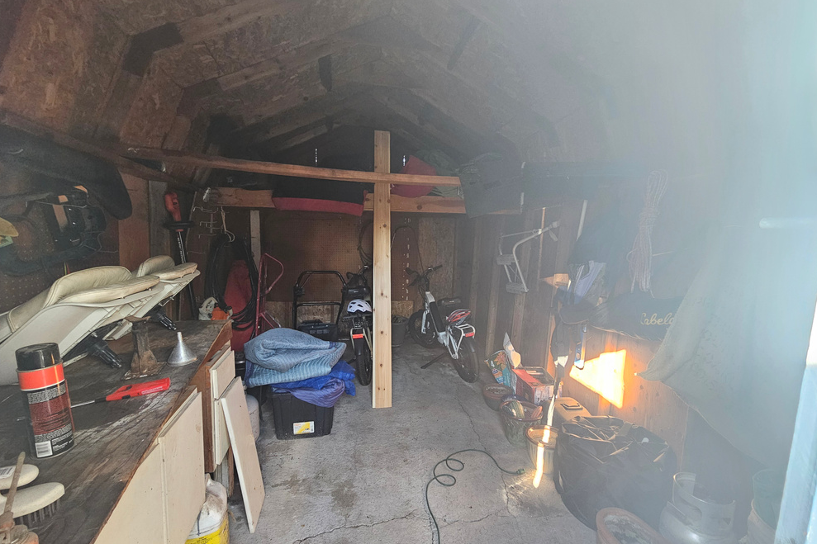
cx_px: 417
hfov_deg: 104.2
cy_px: 281
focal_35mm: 14
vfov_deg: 81.2
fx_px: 318
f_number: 2.2
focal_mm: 2.2
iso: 200
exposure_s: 1/60
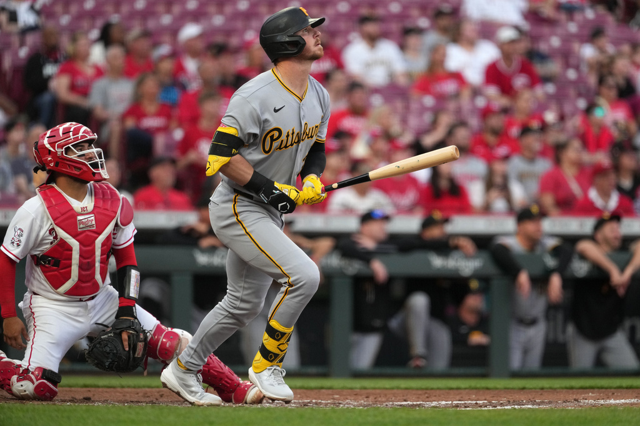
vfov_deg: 3.3
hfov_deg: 4.9
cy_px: 213
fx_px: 7464
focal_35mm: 420
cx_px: 320
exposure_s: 1/2500
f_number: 4
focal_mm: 420
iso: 3200
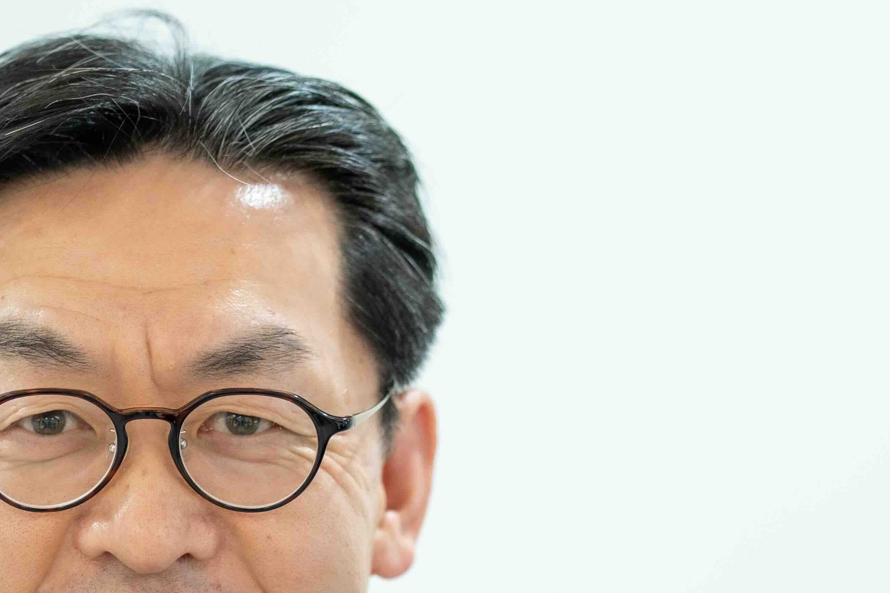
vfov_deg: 6.1
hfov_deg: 9.2
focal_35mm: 224
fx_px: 5537
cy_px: 651
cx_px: 122
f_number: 2.5
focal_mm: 85
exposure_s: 1/200
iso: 640
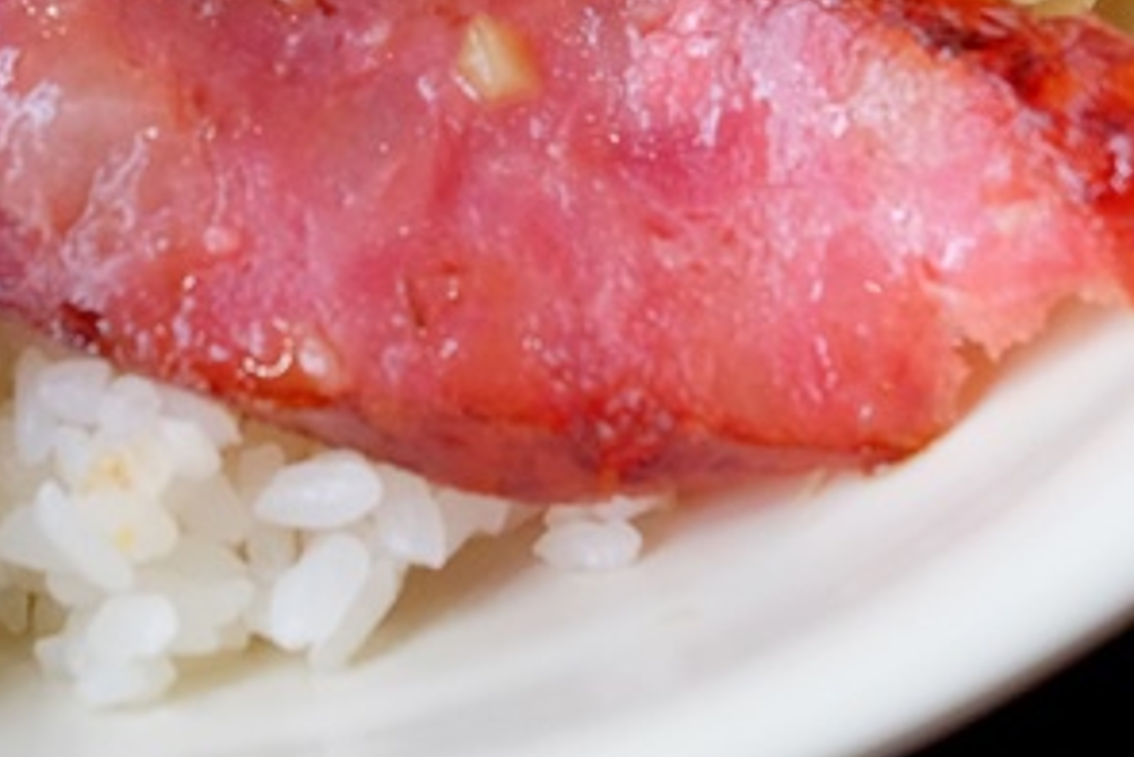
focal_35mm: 132
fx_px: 4160
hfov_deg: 15.4
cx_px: 150
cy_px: -271
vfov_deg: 10.2
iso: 800
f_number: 6.4
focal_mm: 25.6
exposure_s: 1/60
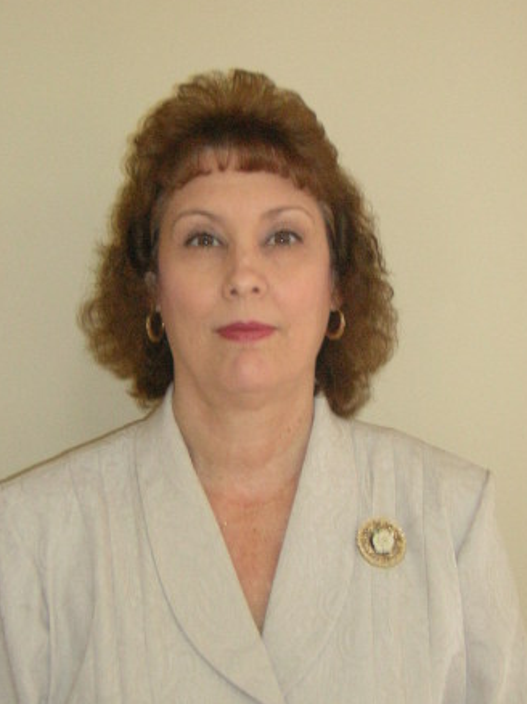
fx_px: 1544
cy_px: 350
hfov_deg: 19.4
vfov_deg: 25.7
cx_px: 266
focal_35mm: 76
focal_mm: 9.6
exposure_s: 1/12.8
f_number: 3.8
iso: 200
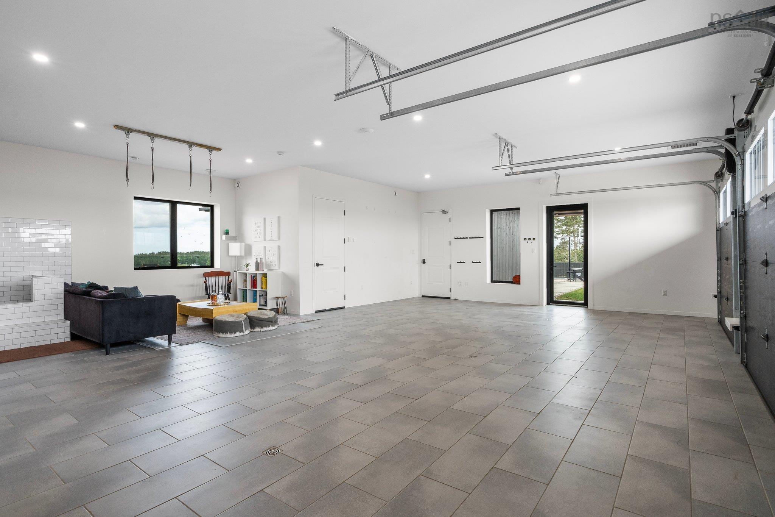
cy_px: 258
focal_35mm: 18
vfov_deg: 67.4
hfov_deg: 90.0
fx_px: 387
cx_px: 388
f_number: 13
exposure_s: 1/60
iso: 320
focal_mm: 12
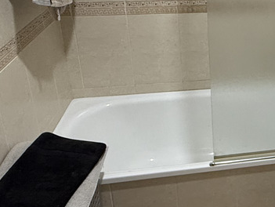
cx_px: 307
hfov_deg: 32.6
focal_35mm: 51
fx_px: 406
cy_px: 33
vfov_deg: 27.9
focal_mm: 2.22
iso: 200
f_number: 2.2
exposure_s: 1/50
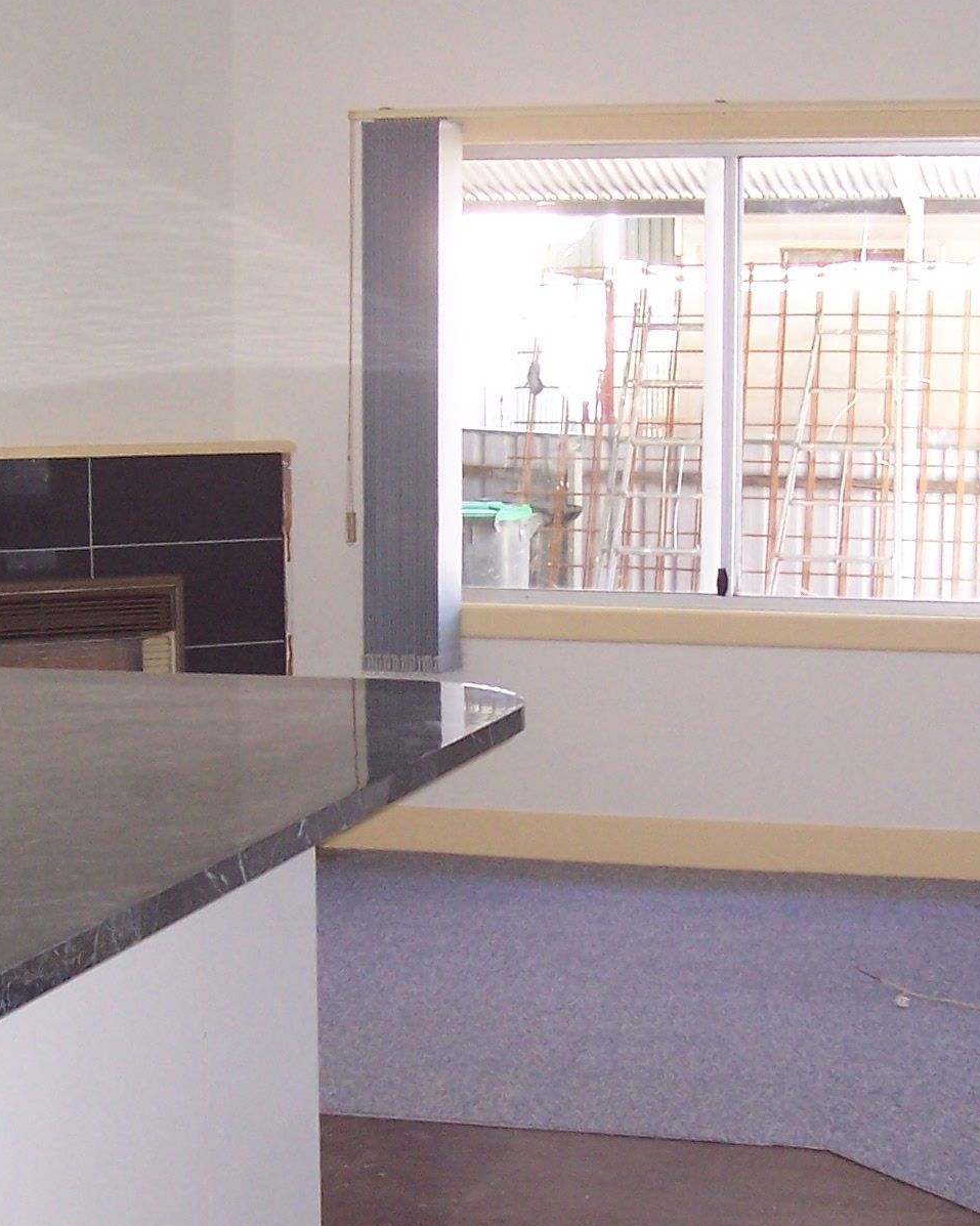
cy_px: 706
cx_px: 519
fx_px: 2575
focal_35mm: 71
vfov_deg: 26.7
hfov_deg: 21.5
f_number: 2.7
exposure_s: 1/60
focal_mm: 5.6
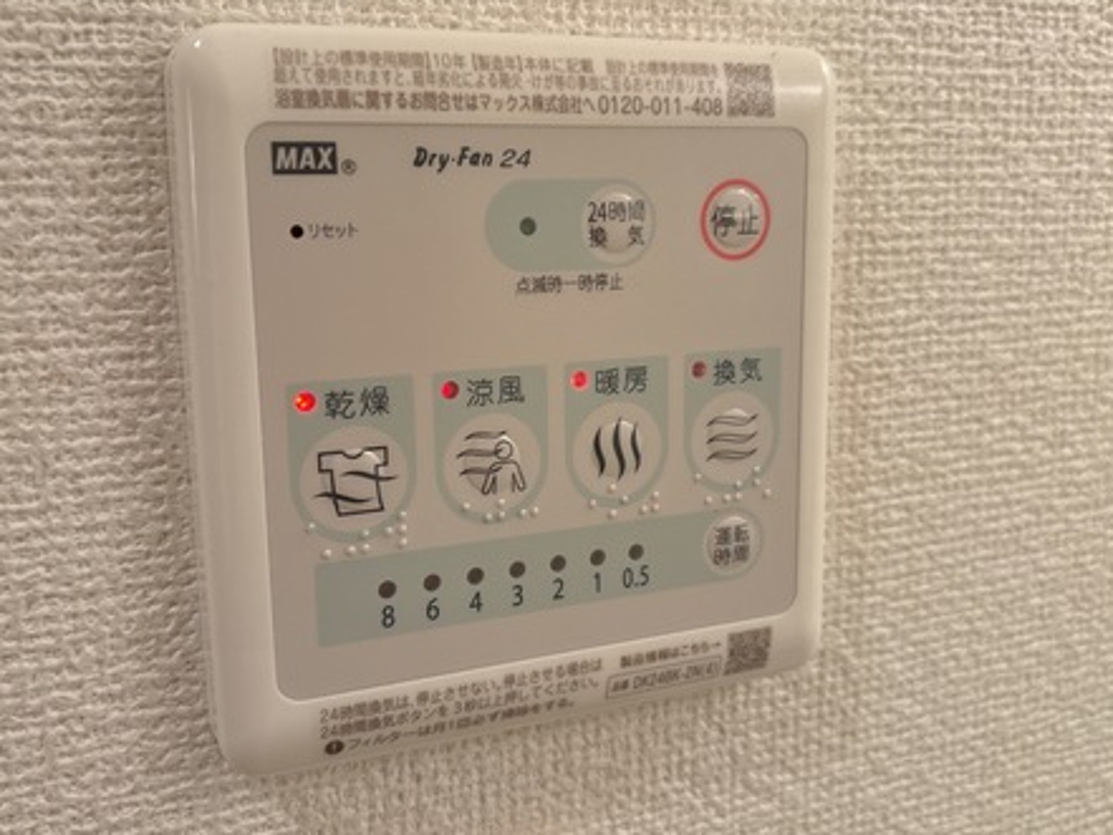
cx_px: 560
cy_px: 376
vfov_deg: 42.9
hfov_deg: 55.3
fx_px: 1061
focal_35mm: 33
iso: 125
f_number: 1.6
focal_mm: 5.96
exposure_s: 1/120
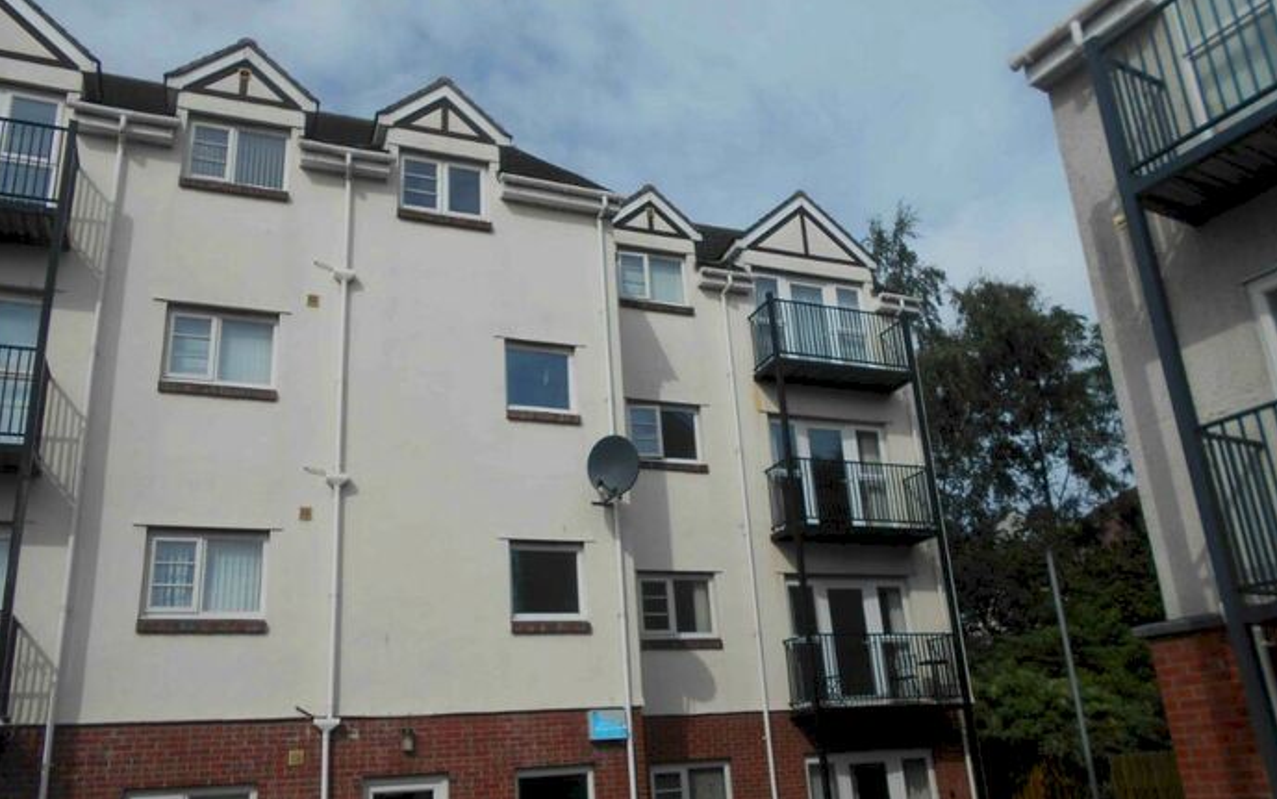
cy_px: 442
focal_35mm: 28
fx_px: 975
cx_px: 634
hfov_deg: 66.5
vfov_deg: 44.5
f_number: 8
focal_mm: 4.6
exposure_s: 1/320
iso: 80
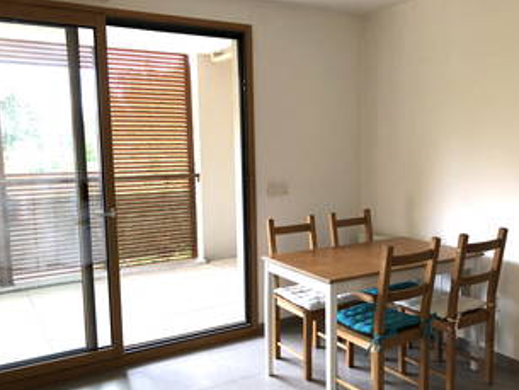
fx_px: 495
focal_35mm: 33
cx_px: 276
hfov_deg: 55.3
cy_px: 215
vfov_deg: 42.9
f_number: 1.8
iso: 32
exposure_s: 1/30
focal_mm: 3.99
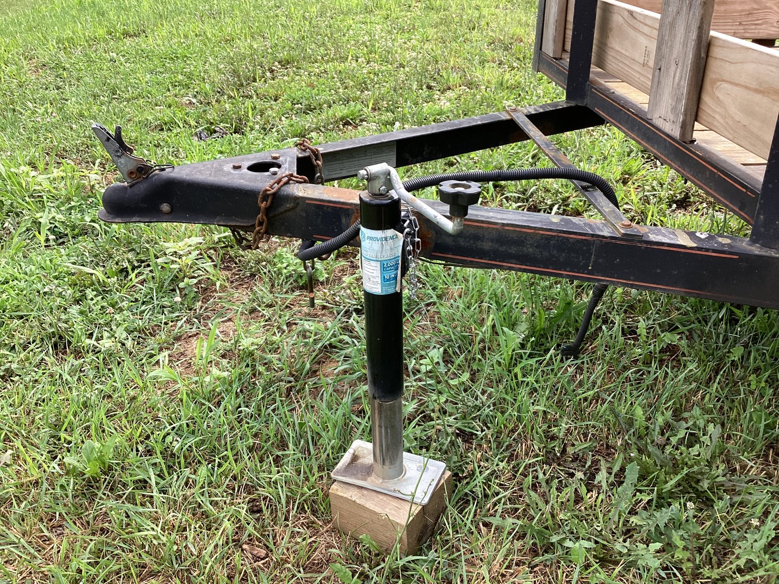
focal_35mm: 31
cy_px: 292
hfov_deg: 58.3
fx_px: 698
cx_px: 390
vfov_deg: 45.4
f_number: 2.4
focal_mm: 3.3
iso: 25
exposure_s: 1/287
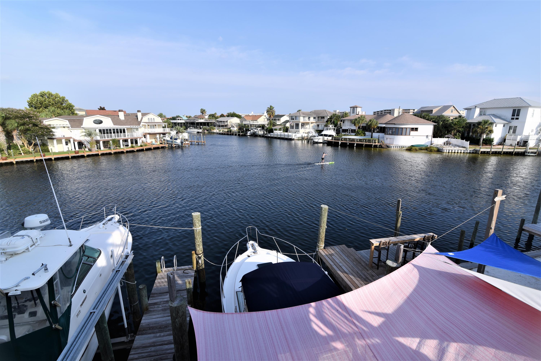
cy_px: 180
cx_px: 270
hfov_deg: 96.7
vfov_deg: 73.8
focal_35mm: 16
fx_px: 240
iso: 100
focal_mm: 16
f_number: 10
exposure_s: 1/200
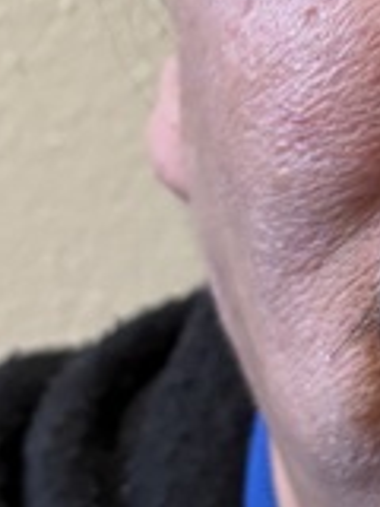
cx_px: 694
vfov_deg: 11.9
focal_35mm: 162
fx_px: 2371
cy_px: -133
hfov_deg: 8.8
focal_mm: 5.96
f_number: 1.6
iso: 640
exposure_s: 1/40
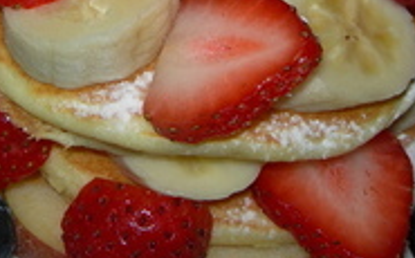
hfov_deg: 19.1
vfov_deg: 11.7
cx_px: 191
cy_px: -73
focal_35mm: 109
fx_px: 1231
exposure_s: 1/60.1
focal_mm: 7.8
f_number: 4.8
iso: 50
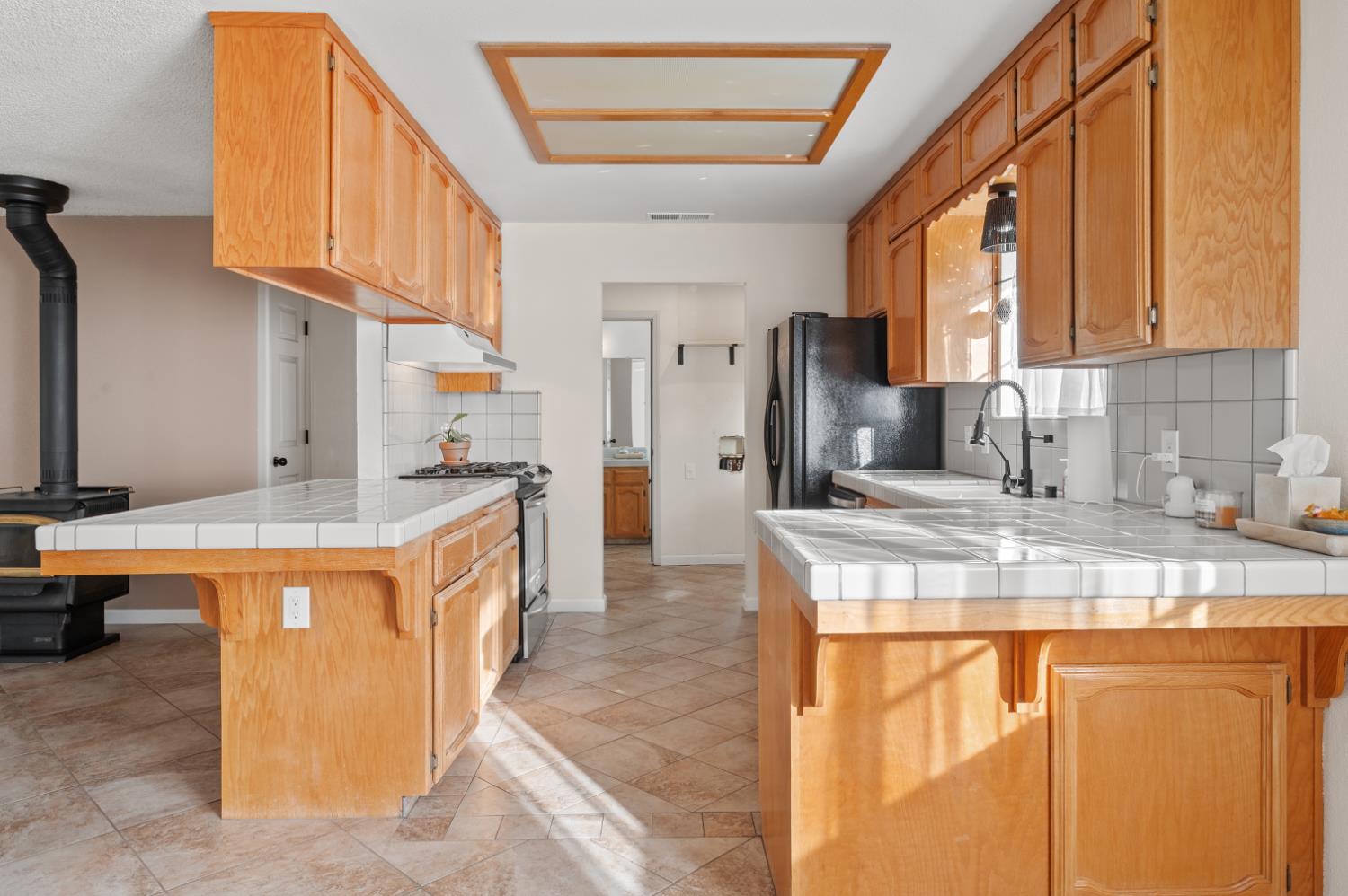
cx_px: 674
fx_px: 823
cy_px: 448
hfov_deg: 78.6
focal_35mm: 22
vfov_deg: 57.2
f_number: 9
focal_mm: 22
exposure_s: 1/5
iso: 250
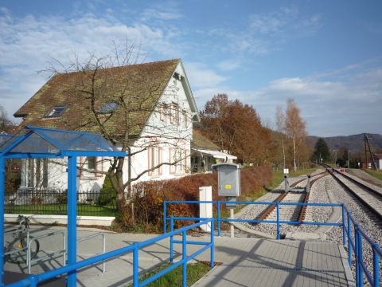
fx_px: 353
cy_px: 144
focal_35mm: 32
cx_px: 191
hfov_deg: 56.8
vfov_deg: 44.2
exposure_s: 1/400
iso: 100
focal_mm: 5.2
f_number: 5.6
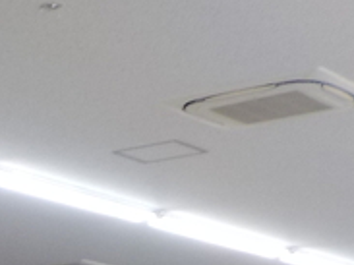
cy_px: 503
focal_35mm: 133
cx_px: -296
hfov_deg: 13.3
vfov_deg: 10.4
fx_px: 1359
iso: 125
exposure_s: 1/40
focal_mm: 4.1
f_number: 3.3
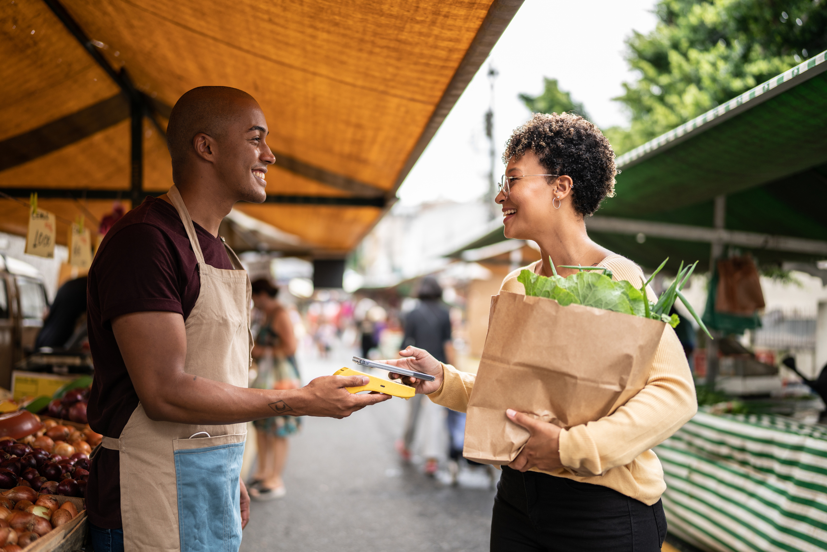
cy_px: 276
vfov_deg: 37.9
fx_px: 804
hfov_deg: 54.4
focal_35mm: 35
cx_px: 414
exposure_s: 1/640
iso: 50
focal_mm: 35
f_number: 1.2
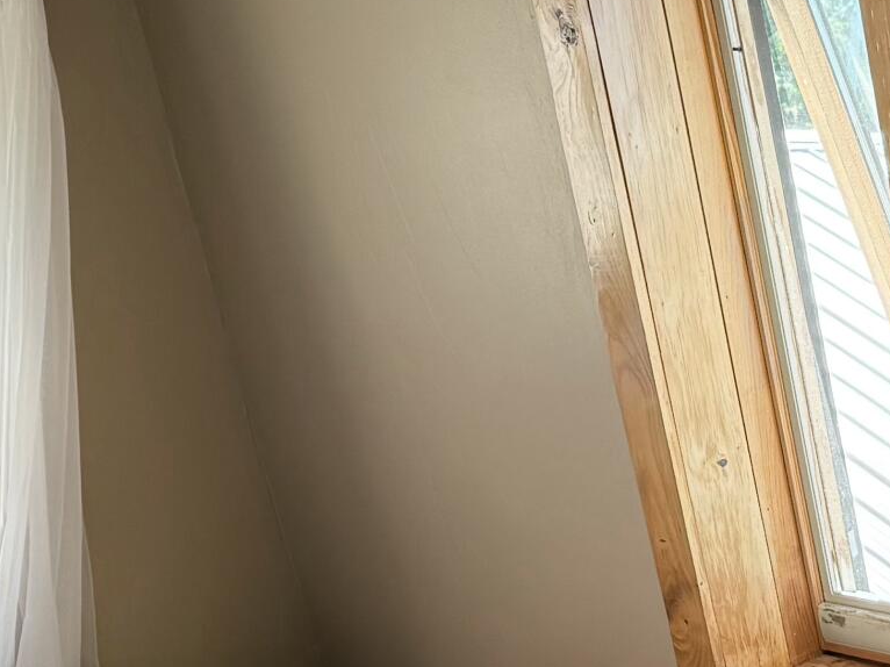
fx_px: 2416
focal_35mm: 94
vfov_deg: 15.3
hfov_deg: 20.6
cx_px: 178
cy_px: 732
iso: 125
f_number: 1.78
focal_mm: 6.76
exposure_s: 1/234
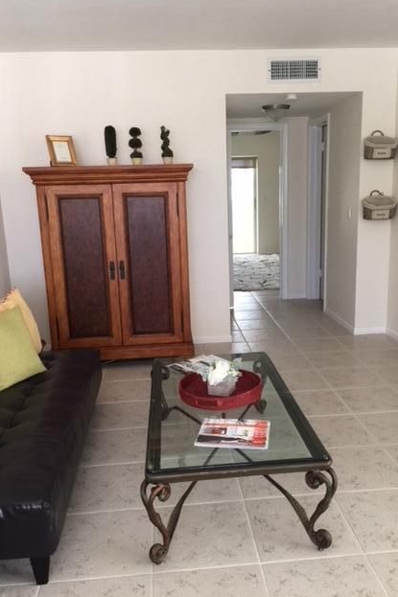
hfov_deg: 42.3
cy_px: 297
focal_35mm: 31
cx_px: 214
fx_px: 514
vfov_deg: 60.3
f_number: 2.2
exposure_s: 1/15
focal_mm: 4.15
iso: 32
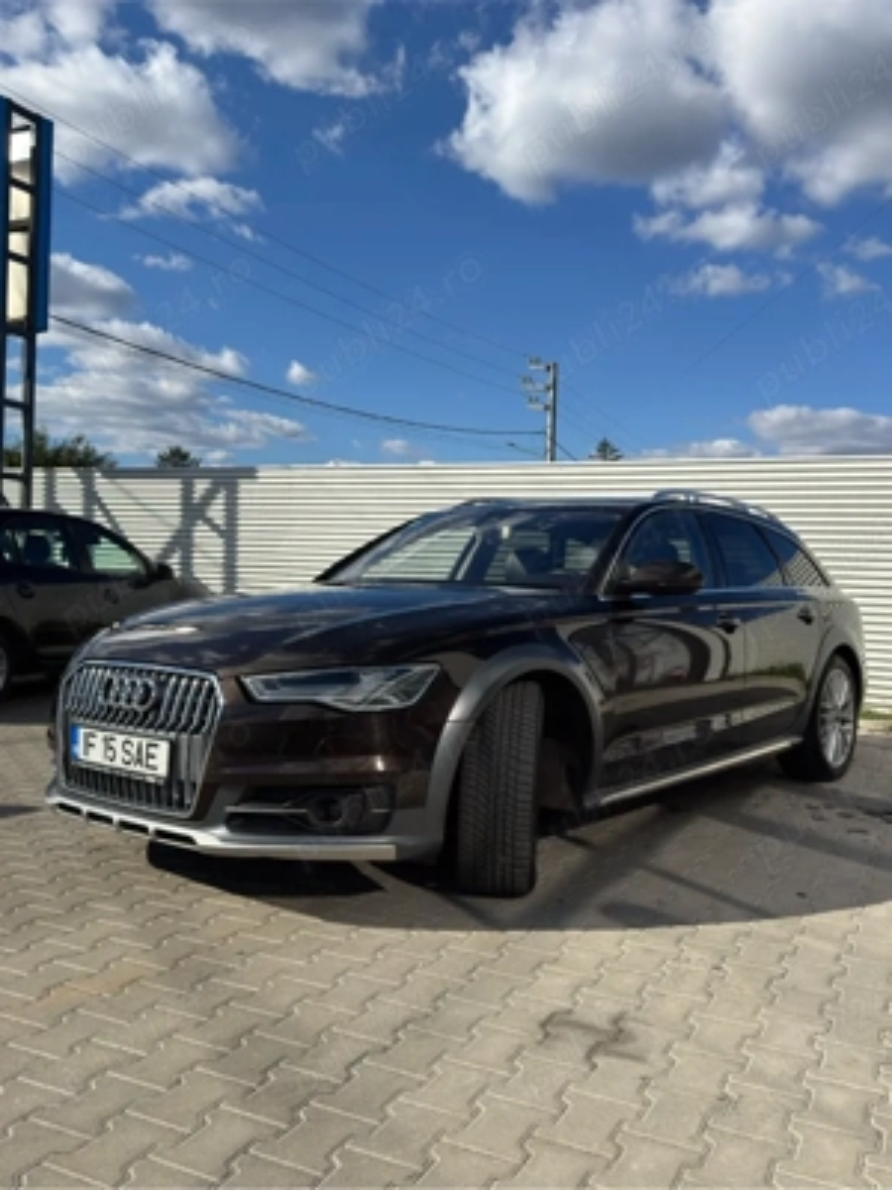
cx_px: 446
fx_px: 1065
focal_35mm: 31
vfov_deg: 58.4
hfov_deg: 45.4
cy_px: 595
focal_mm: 6.76
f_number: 1.78
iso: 100
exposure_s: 1/9434
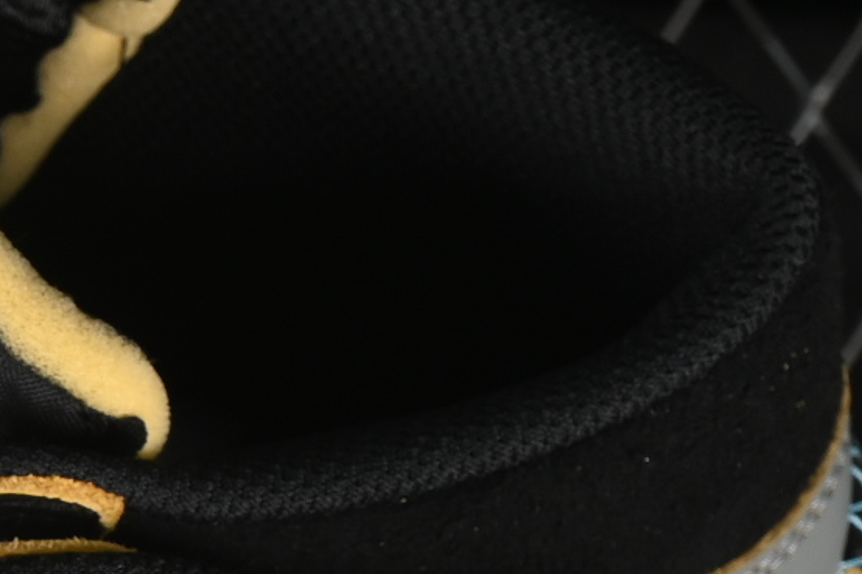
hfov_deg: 5.4
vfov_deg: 3.6
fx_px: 9024
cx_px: -447
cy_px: 1185
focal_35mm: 377
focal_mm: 50
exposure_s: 1/80
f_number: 7.1
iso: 160
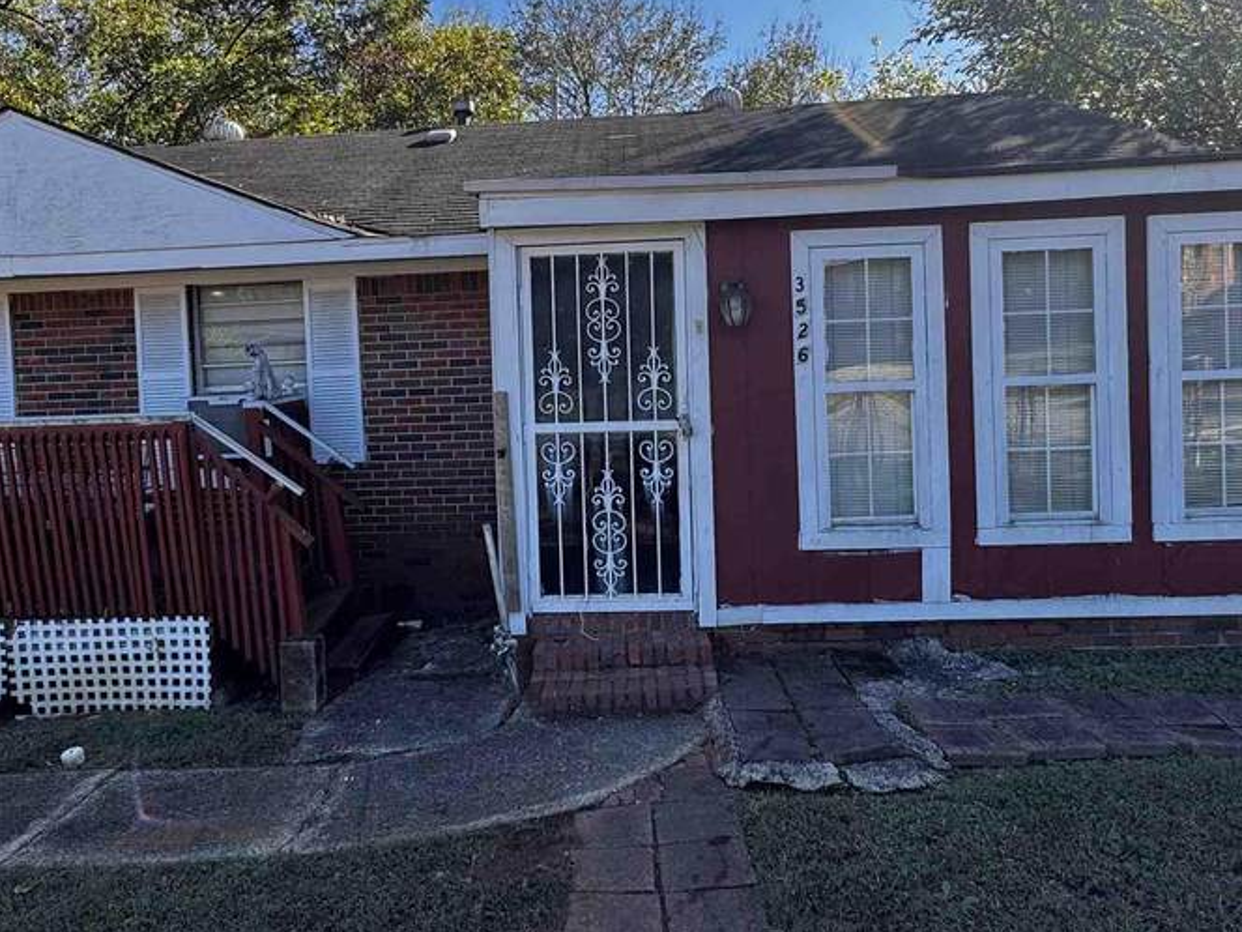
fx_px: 969
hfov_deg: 65.1
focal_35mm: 27
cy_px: 400
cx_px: 554
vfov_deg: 51.2
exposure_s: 1/349
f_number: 2.2
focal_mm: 2.22
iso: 40
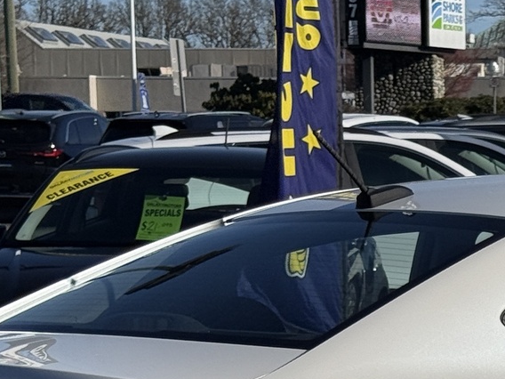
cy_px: 510
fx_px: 2524
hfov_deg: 11.3
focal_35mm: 173
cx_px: 562
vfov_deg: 8.4
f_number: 1.78
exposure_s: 1/11364
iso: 50
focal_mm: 6.76
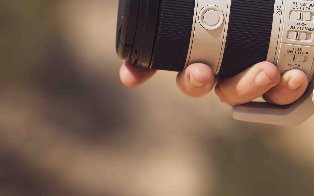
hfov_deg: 6.2
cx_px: 324
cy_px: 19
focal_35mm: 338
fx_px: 2892
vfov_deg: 3.9
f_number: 4
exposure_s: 1/1600
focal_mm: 114
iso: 100
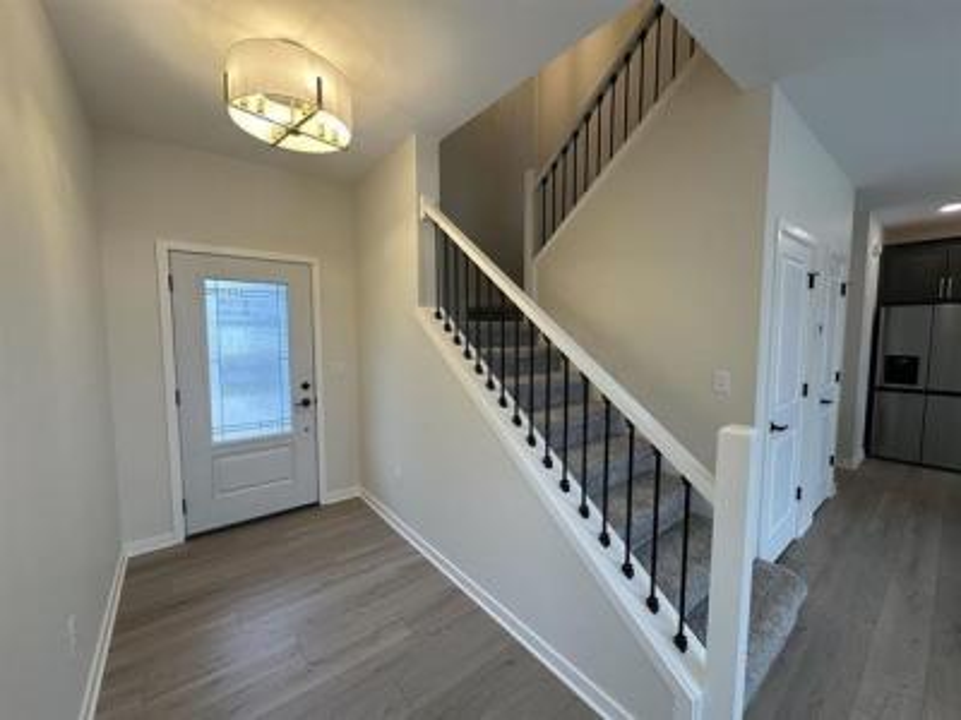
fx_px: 389
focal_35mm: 14
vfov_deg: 85.7
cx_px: 480
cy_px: 360
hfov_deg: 102.1
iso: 80
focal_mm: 2.22
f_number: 2.2
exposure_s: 1/120
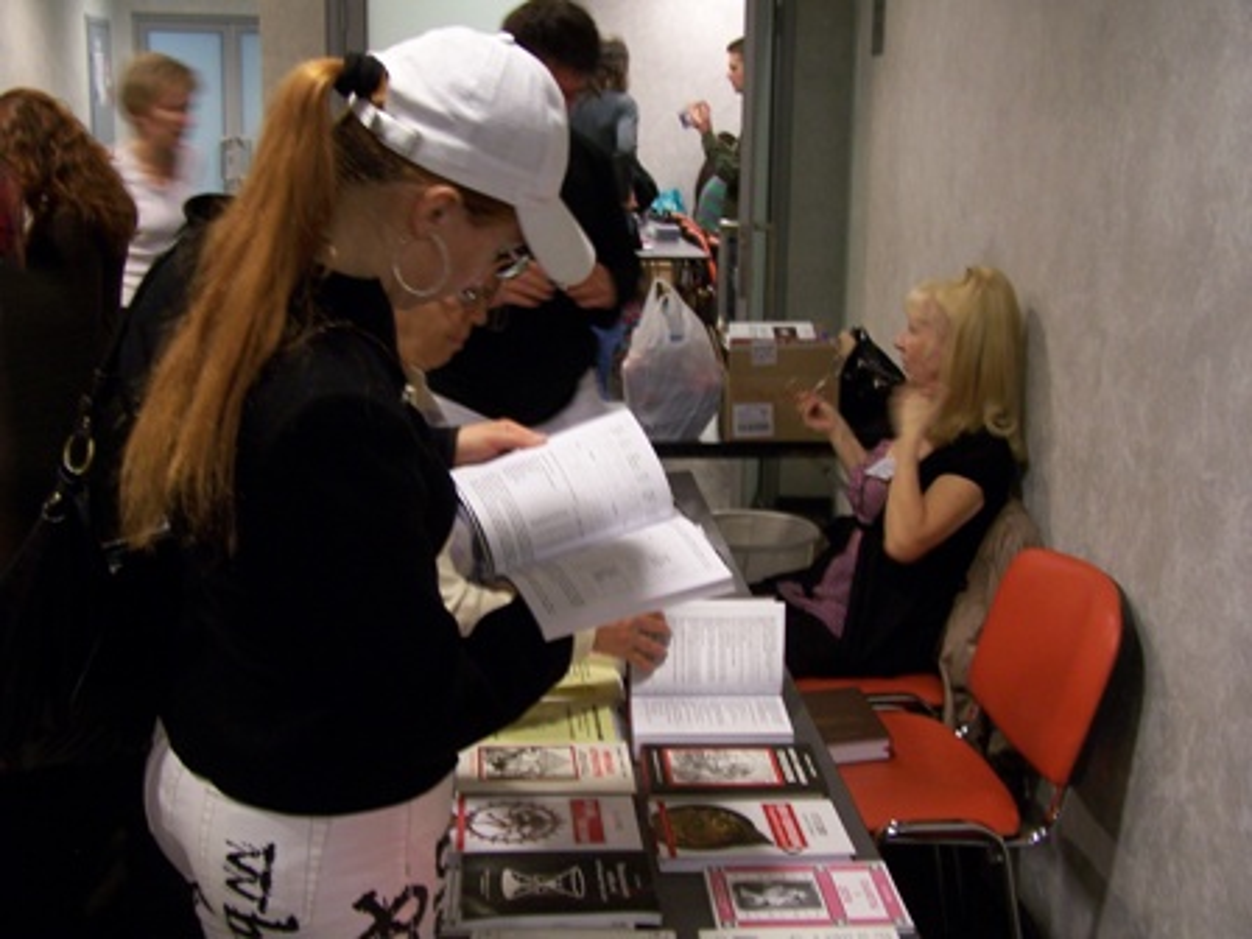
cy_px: 470
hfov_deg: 39.7
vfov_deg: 30.3
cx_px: 626
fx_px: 1736
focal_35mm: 48
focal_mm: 8
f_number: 3
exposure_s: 1/8
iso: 140
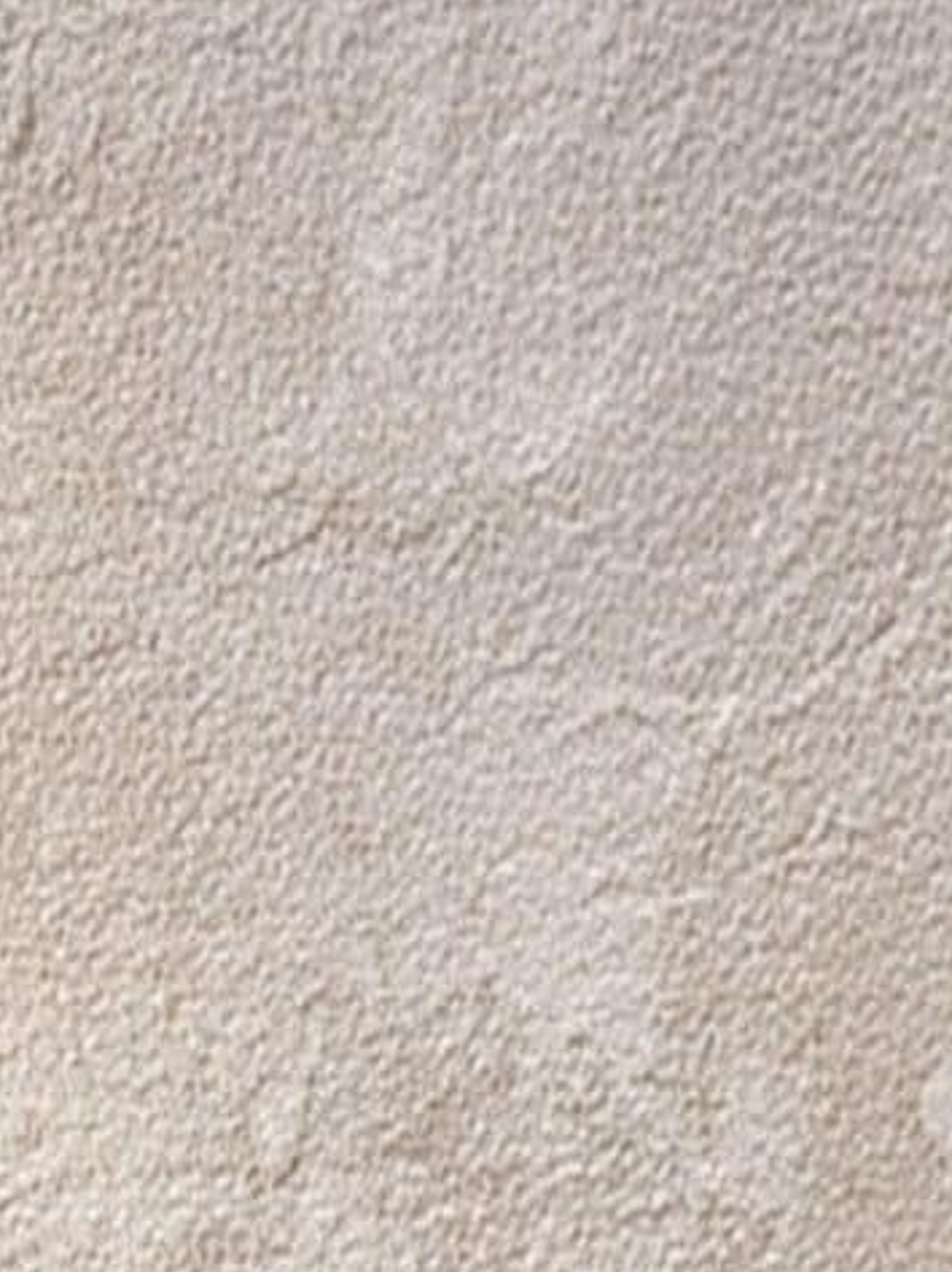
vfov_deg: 16.5
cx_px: -223
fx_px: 3819
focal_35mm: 104
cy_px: 2124
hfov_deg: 13.8
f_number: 1.8
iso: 640
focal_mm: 6.7
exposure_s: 1/33
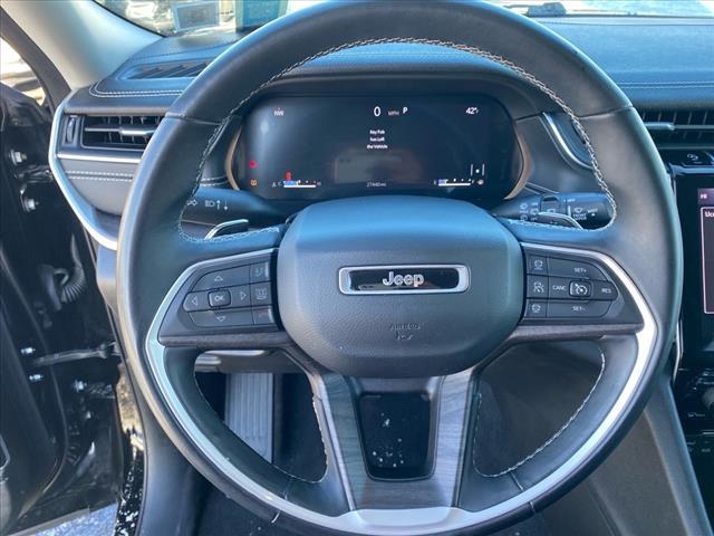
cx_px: 357
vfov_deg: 53.1
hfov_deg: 67.3
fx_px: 536
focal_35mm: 26
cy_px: 268
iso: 125
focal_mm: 4.25
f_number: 1.8
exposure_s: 1/121
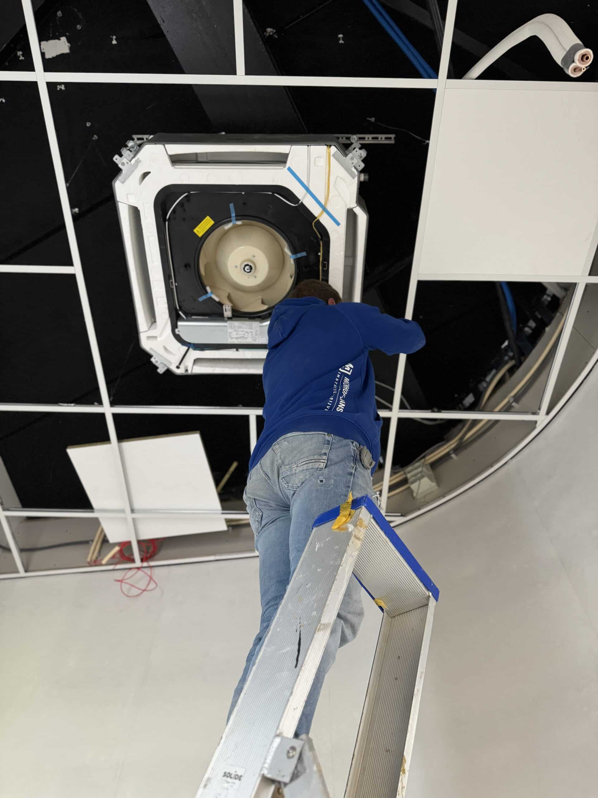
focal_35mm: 24
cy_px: 399
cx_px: 299
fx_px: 553
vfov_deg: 71.6
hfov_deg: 56.8
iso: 500
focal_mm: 6.76
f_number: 1.78
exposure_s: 1/50
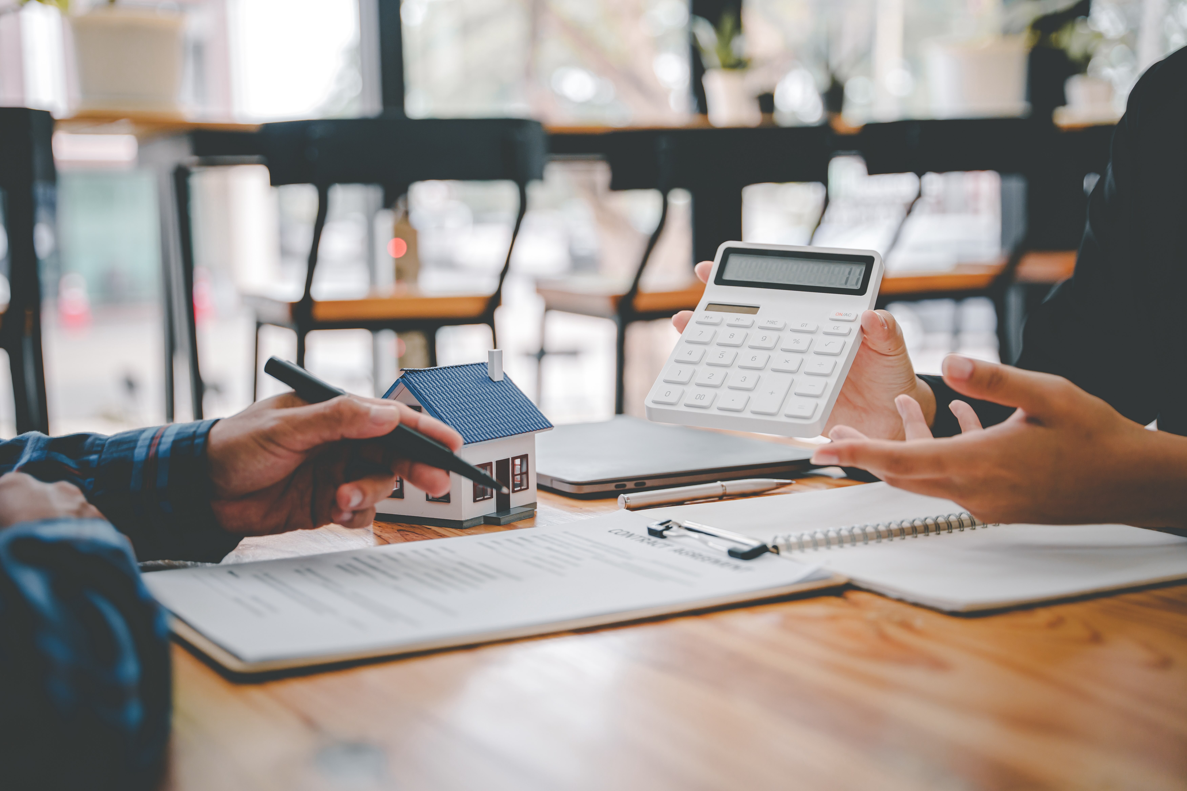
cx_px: 594
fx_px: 1724
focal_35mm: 52
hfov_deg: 38.0
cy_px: 396
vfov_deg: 25.8
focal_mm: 52.3
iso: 250
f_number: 2.8
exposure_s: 1/100
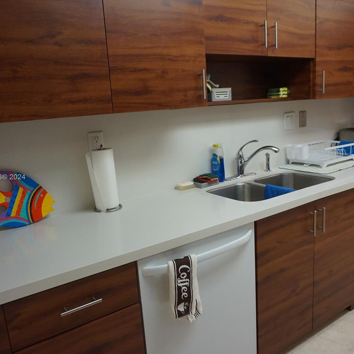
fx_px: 359
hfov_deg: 52.5
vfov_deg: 52.5
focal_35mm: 31
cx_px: 187
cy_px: 178
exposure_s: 1/160
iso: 1600
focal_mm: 16
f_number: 3.5
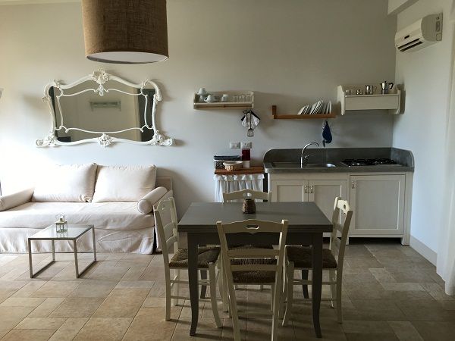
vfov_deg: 48.2
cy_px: 170
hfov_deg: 61.7
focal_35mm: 29
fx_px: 381
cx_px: 228
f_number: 2.2
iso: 32
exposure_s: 1/33
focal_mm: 4.15
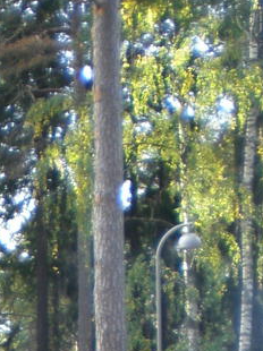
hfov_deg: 9.0
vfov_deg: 11.7
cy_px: 611
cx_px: -222
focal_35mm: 157
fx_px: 1593
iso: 100
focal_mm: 6.3
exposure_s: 1/60
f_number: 3.1
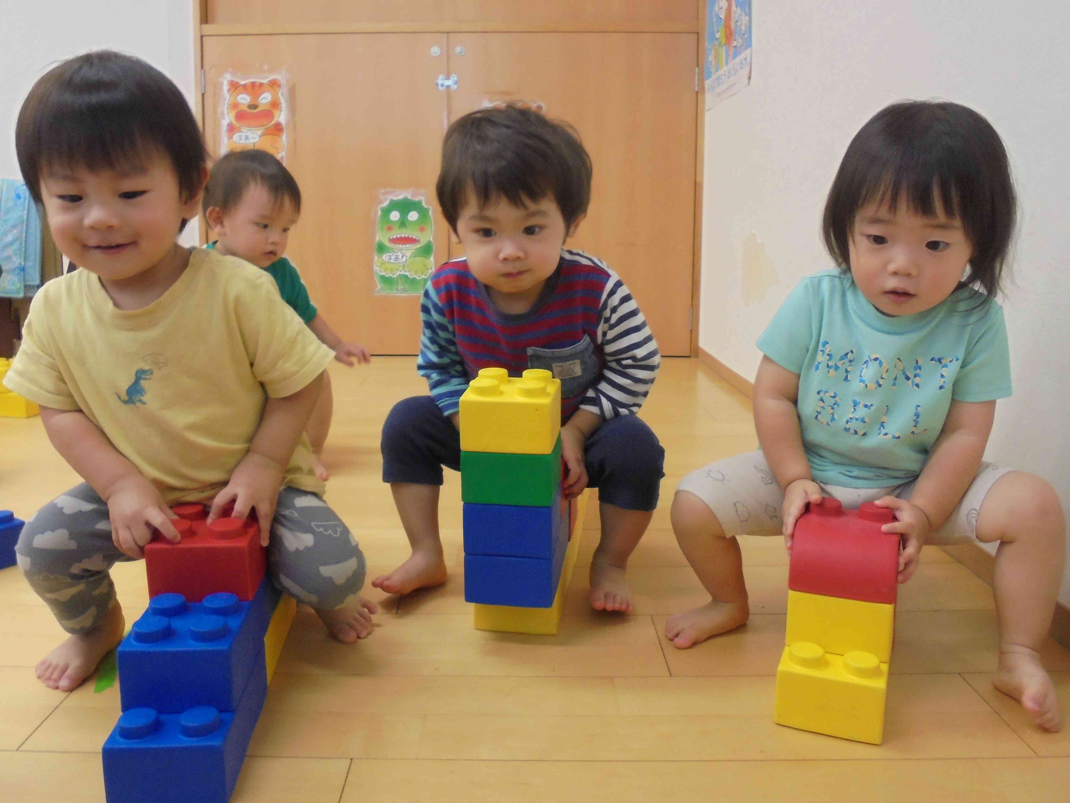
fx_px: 804
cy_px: 402
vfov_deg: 53.1
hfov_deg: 67.3
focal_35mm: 26
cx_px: 535
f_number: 3.5
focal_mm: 4.6
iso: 250
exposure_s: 1/50
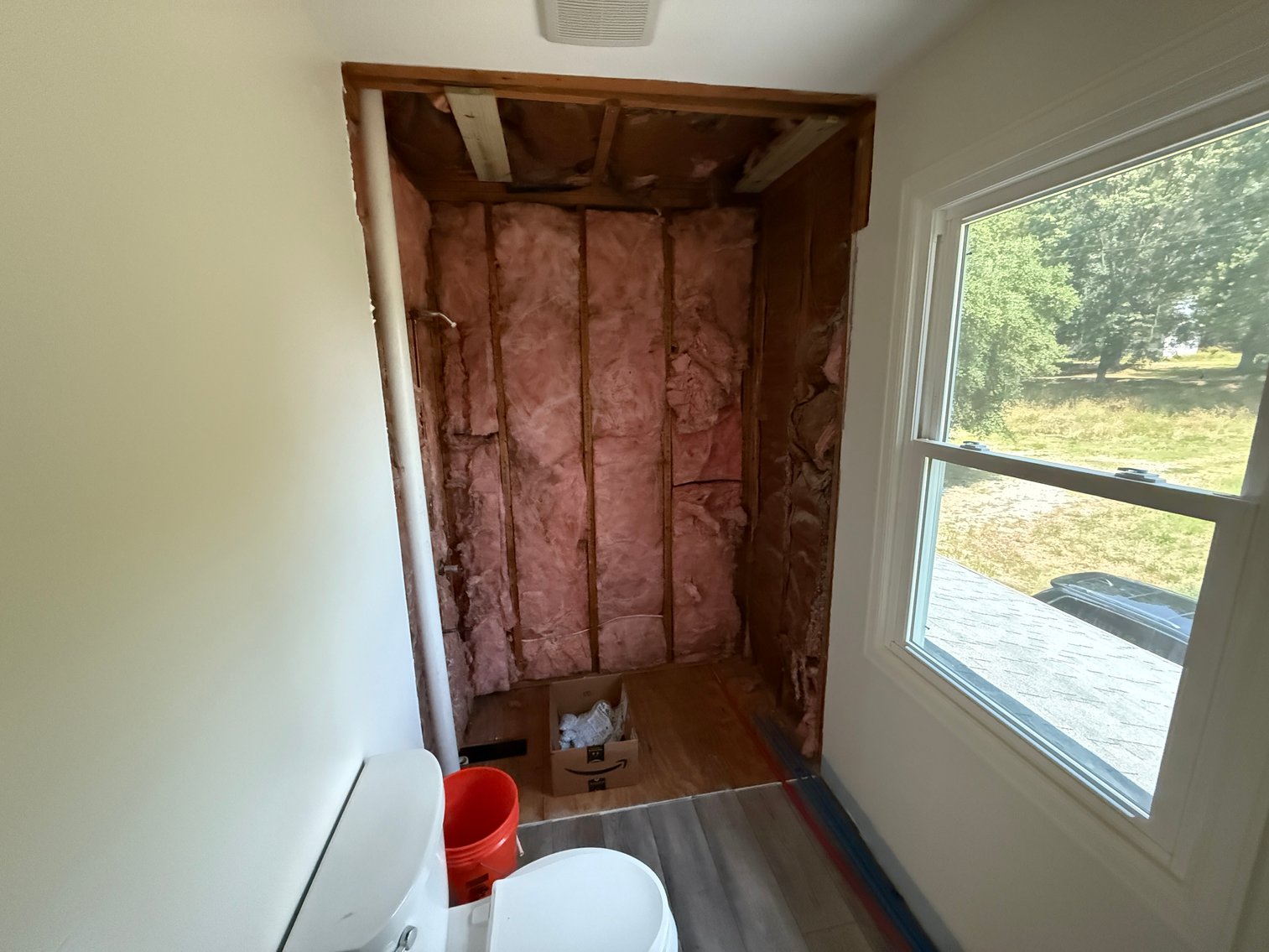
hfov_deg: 102.1
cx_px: 634
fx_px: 513
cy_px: 476
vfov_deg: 85.7
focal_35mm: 14
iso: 1600
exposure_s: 1/46
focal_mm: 2.22
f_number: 2.2
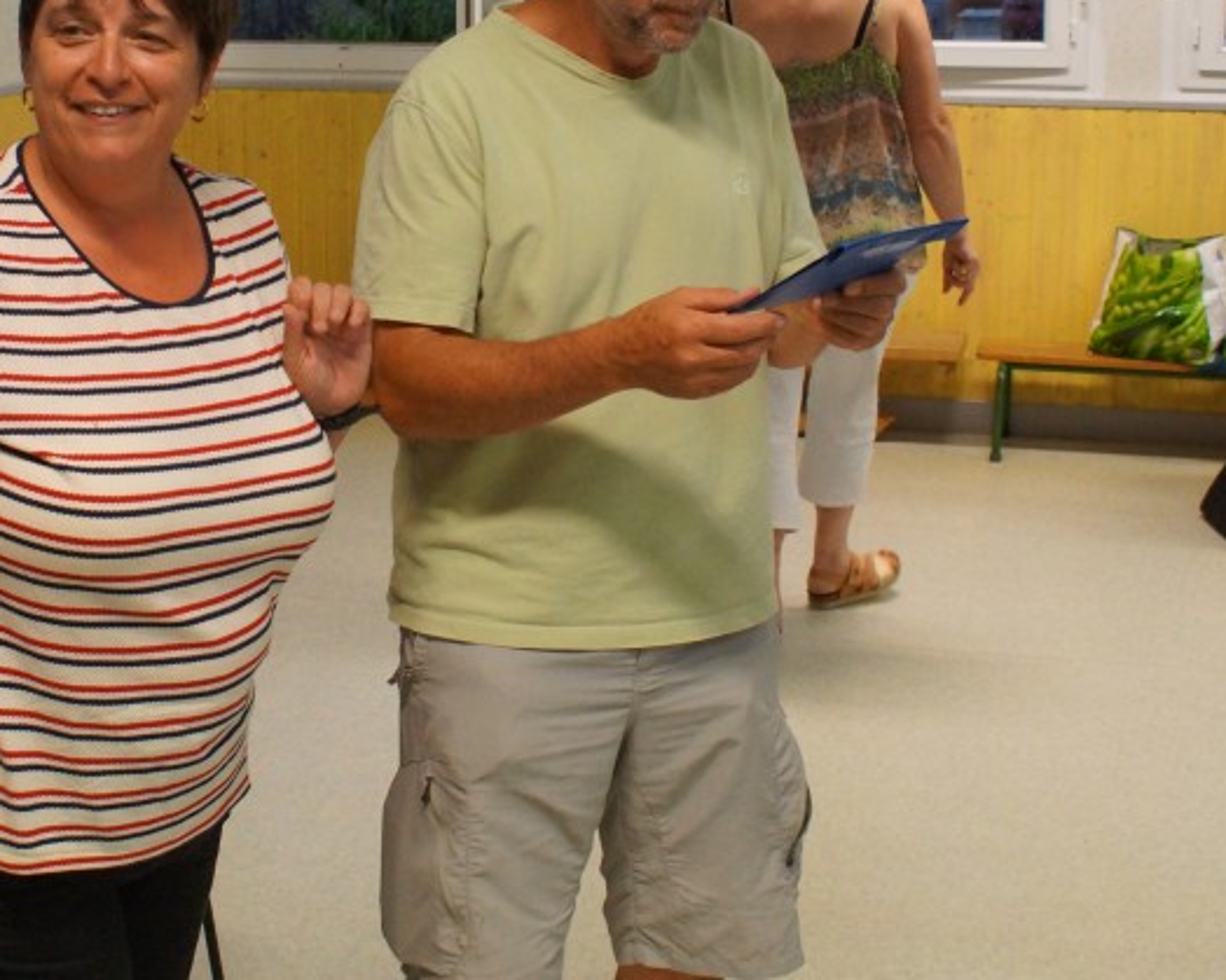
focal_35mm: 66
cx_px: 466
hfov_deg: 28.6
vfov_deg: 22.9
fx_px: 2394
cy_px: 243
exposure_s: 1/125
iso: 1600
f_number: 4.5
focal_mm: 24
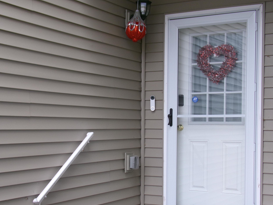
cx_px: 126
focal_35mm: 59
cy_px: 126
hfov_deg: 32.7
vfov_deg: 24.8
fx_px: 465
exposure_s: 1/34
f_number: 4.2
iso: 160
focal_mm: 8.5
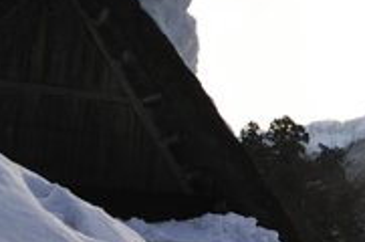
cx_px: 823
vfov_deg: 10.0
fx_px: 1376
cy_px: 123
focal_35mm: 136
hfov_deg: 12.5
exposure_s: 1/500
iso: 800
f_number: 18
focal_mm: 24
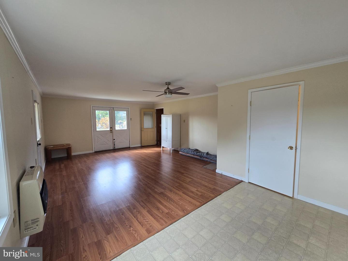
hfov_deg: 106.2
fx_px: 131
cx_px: 174
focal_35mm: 13
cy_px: 130
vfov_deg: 89.9
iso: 64
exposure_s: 1/60
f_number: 2.2
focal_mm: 2.2
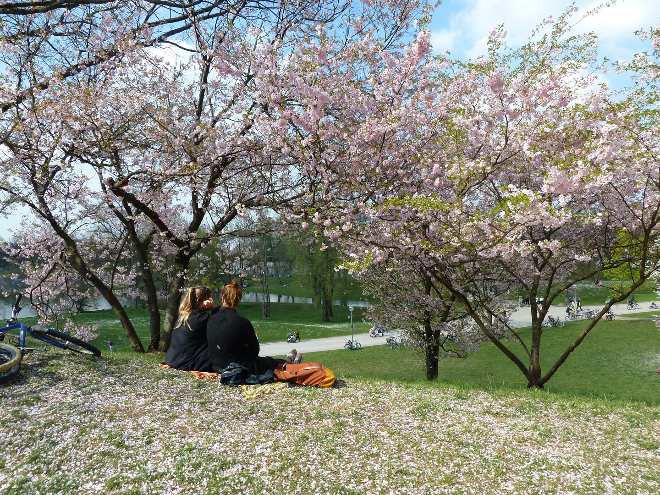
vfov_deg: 54.9
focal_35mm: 25
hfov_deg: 69.4
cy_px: 248
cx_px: 330
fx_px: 477
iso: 80
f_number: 4
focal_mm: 4.1
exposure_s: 1/320
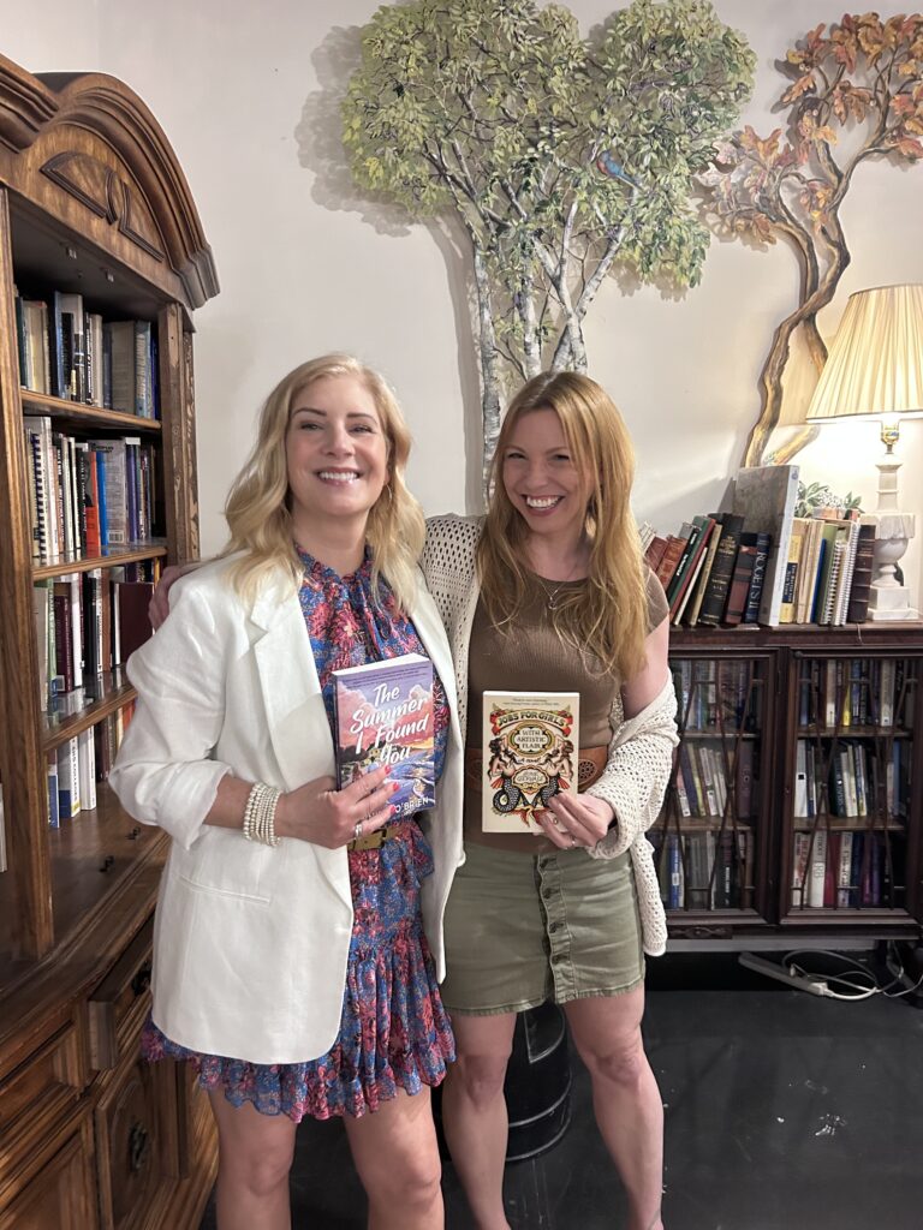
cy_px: 615
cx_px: 462
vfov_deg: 67.3
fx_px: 924
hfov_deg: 53.1
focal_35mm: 26
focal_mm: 5.7
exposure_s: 1/40
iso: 400
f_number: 1.5
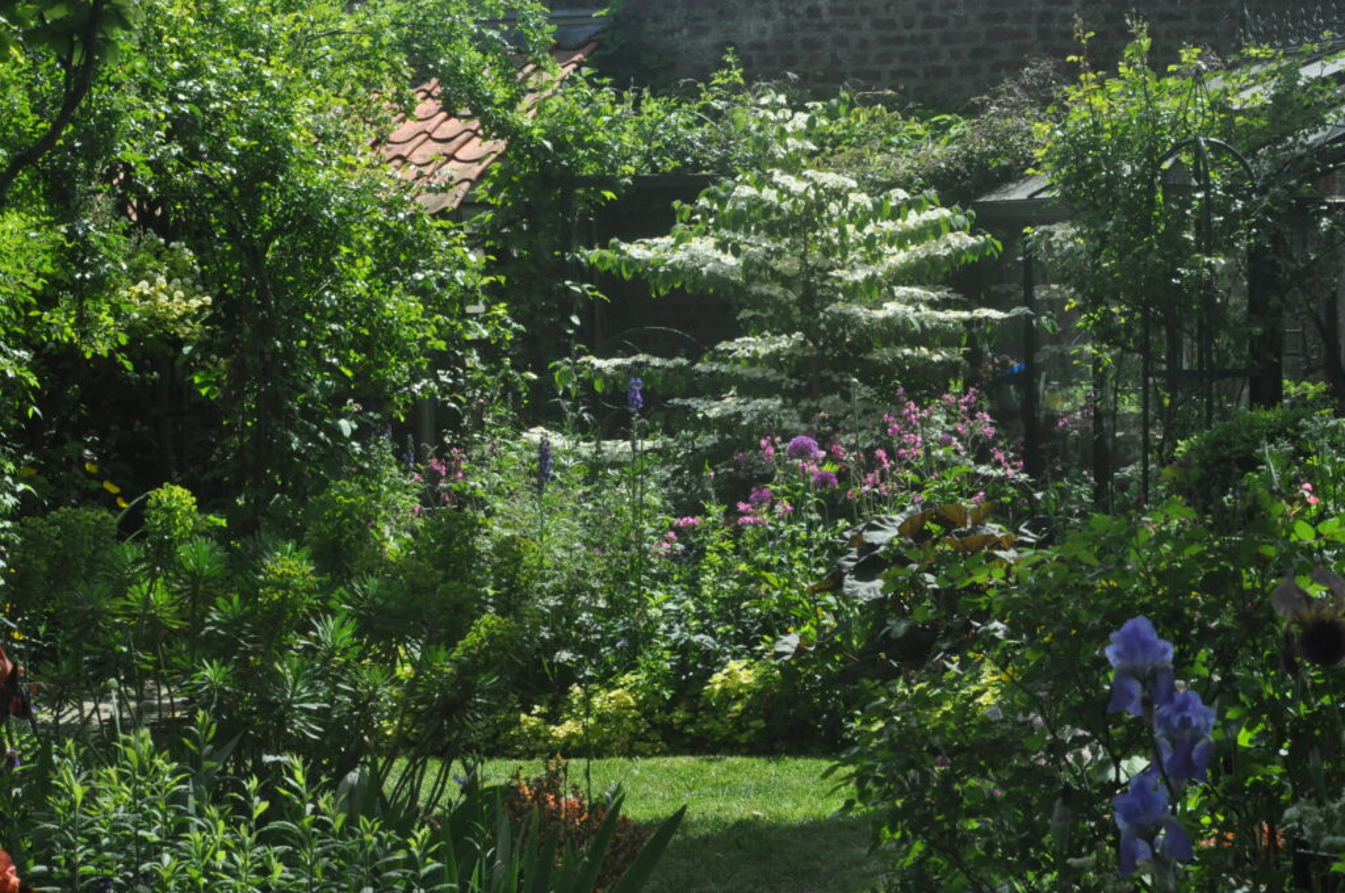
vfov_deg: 13.0
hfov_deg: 19.5
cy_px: 446
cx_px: 672
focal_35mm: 105
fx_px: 3918
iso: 1600
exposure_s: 1/500
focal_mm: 70
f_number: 18
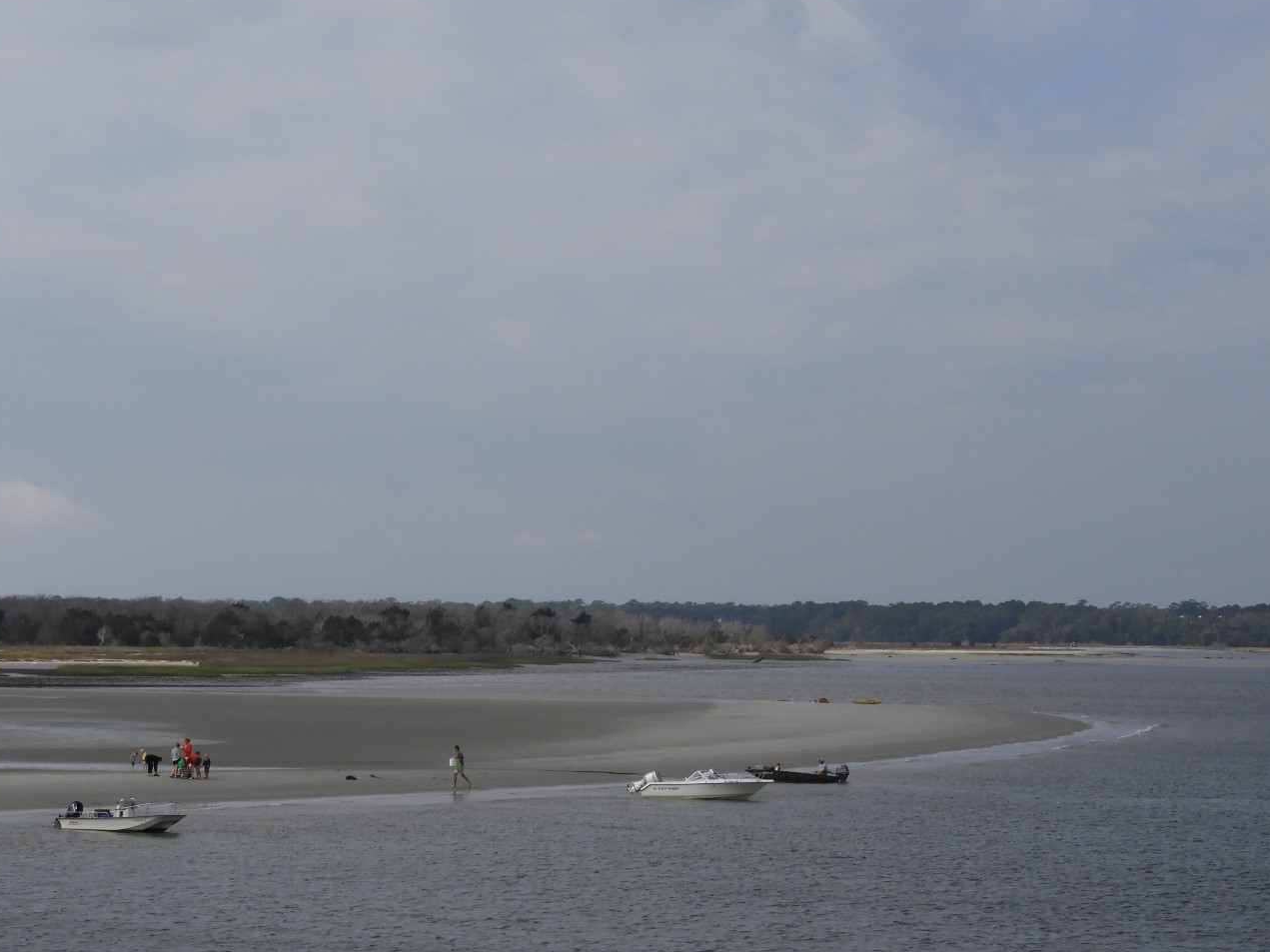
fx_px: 4365
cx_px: 594
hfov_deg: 16.6
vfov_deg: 12.4
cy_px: 414
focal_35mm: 119
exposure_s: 1/1250
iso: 100
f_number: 4.8
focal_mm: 18.8
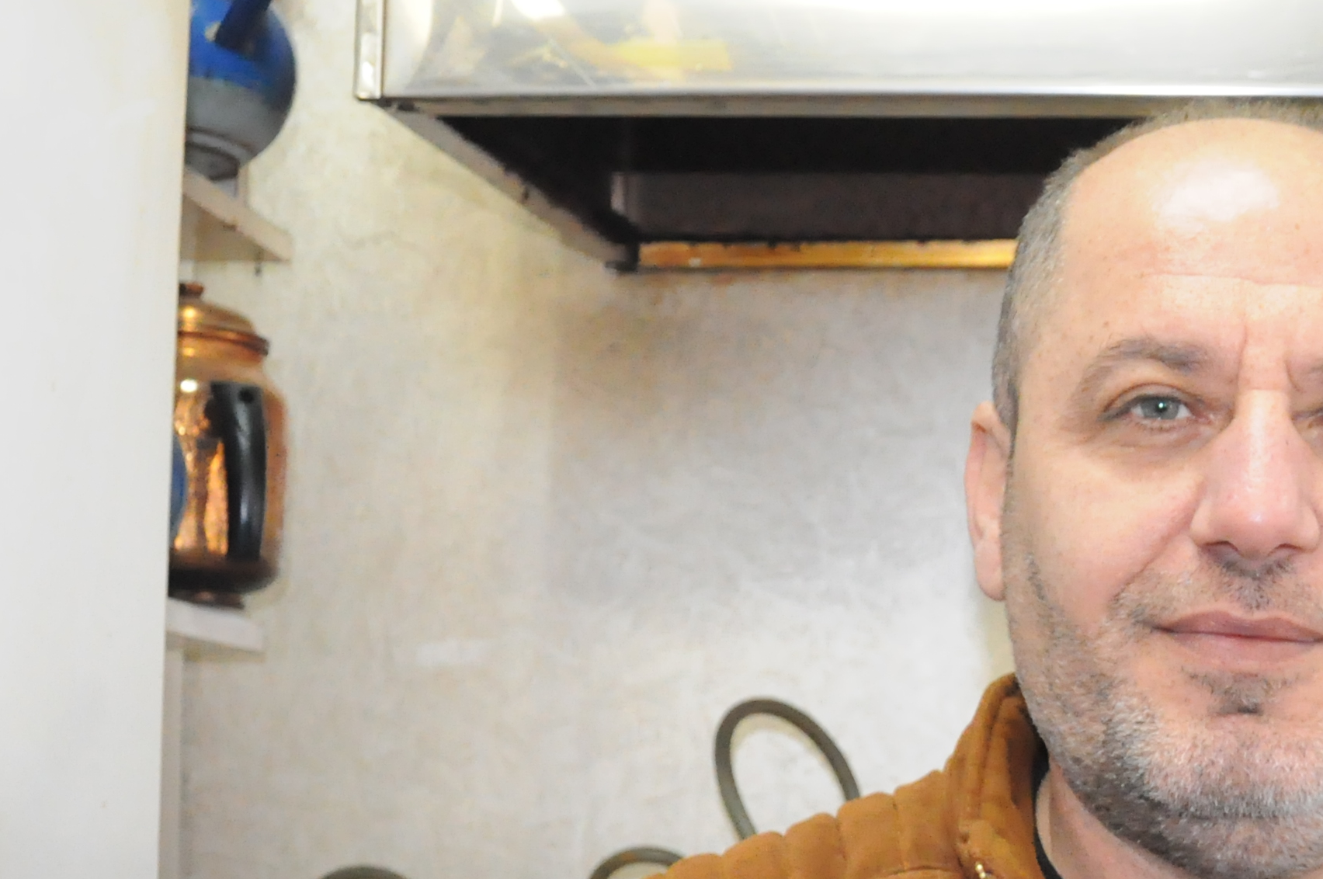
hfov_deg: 24.8
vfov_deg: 17.0
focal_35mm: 79
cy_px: 777
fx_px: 2909
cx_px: 1202
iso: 3200
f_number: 5.6
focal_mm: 21
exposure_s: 1/50
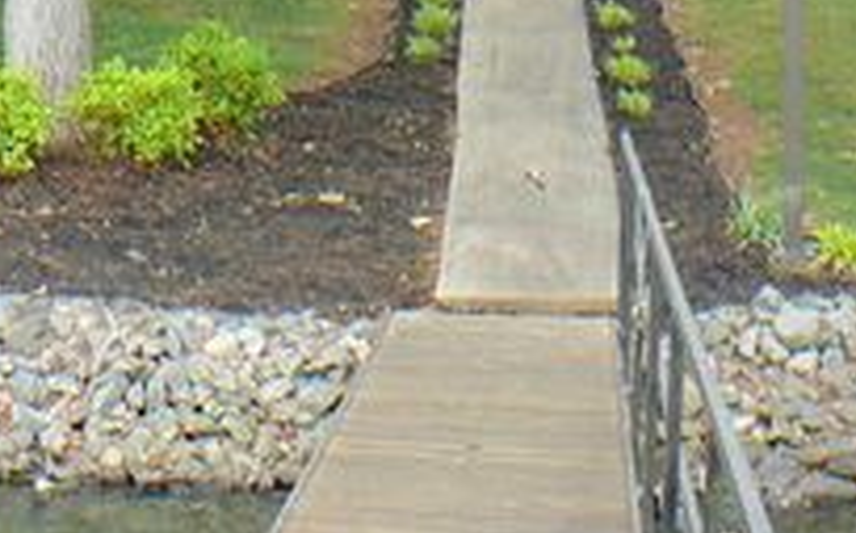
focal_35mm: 91
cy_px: 86
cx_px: 55
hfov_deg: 22.2
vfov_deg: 14.2
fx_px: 2121
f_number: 2.8
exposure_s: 1/125
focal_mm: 5.2
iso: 80
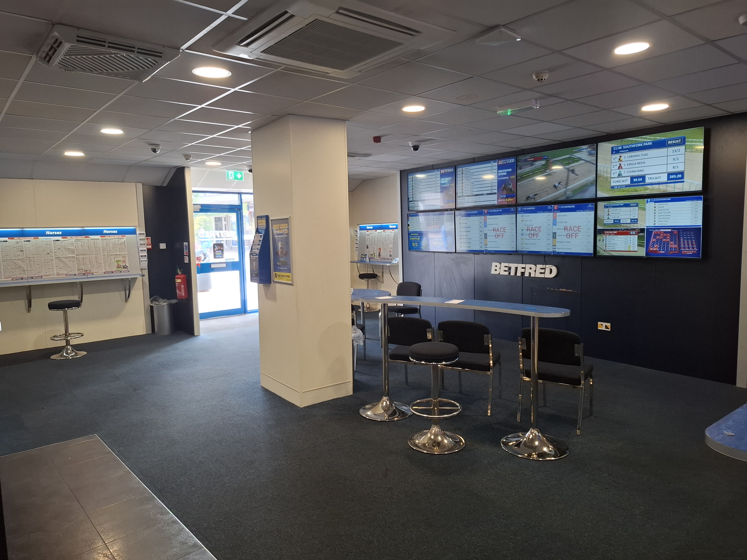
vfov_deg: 58.9
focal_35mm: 23
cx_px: 374
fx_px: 496
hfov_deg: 73.9
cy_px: 280
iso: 250
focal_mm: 5.54
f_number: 1.8
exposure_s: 1/100
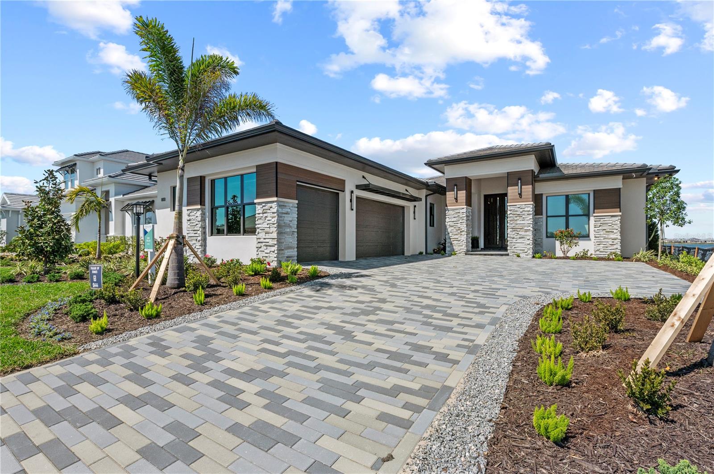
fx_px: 337
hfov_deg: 93.3
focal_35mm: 17
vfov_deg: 70.3
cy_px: 237
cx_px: 357
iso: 200
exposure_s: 1/2000
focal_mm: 17
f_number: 9
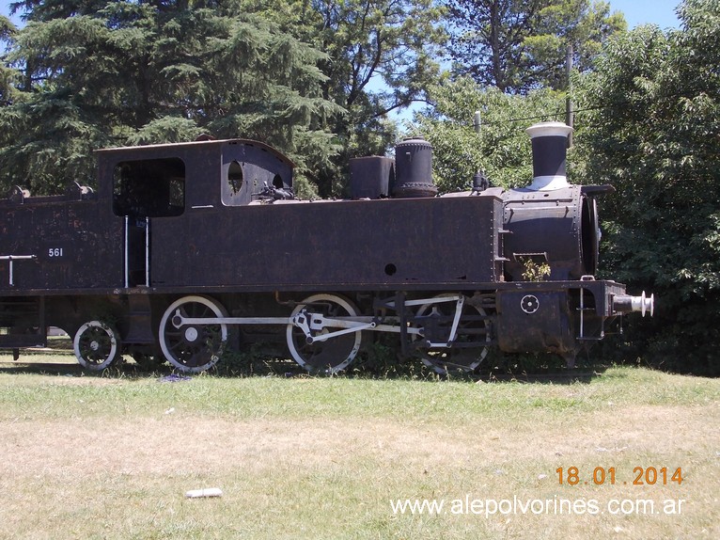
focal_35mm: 51
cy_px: 270
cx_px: 360
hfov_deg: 37.5
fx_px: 1060
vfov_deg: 28.5
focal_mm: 7.2
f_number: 3.6
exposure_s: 1/320
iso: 80
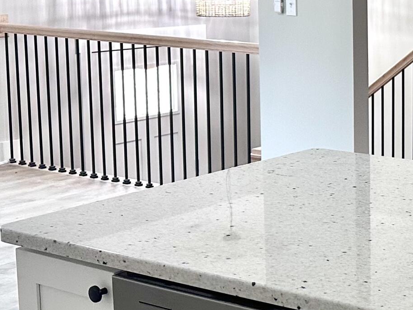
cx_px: 578
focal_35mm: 79
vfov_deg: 18.6
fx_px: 943
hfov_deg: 21.6
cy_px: 79
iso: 250
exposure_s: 1/60
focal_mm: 6.86
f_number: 1.78
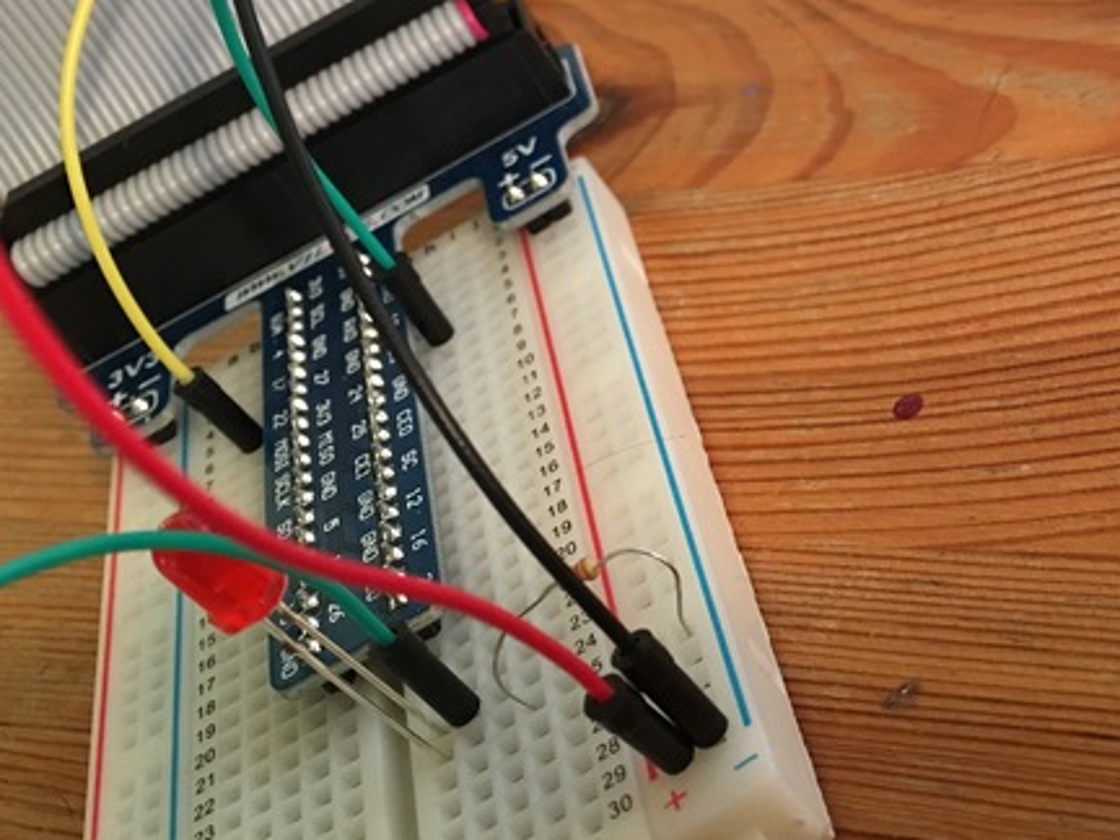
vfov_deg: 27.1
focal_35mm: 53
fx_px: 1715
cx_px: 928
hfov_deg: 34.8
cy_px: 209
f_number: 2.2
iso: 80
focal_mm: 4.15
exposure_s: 1/15
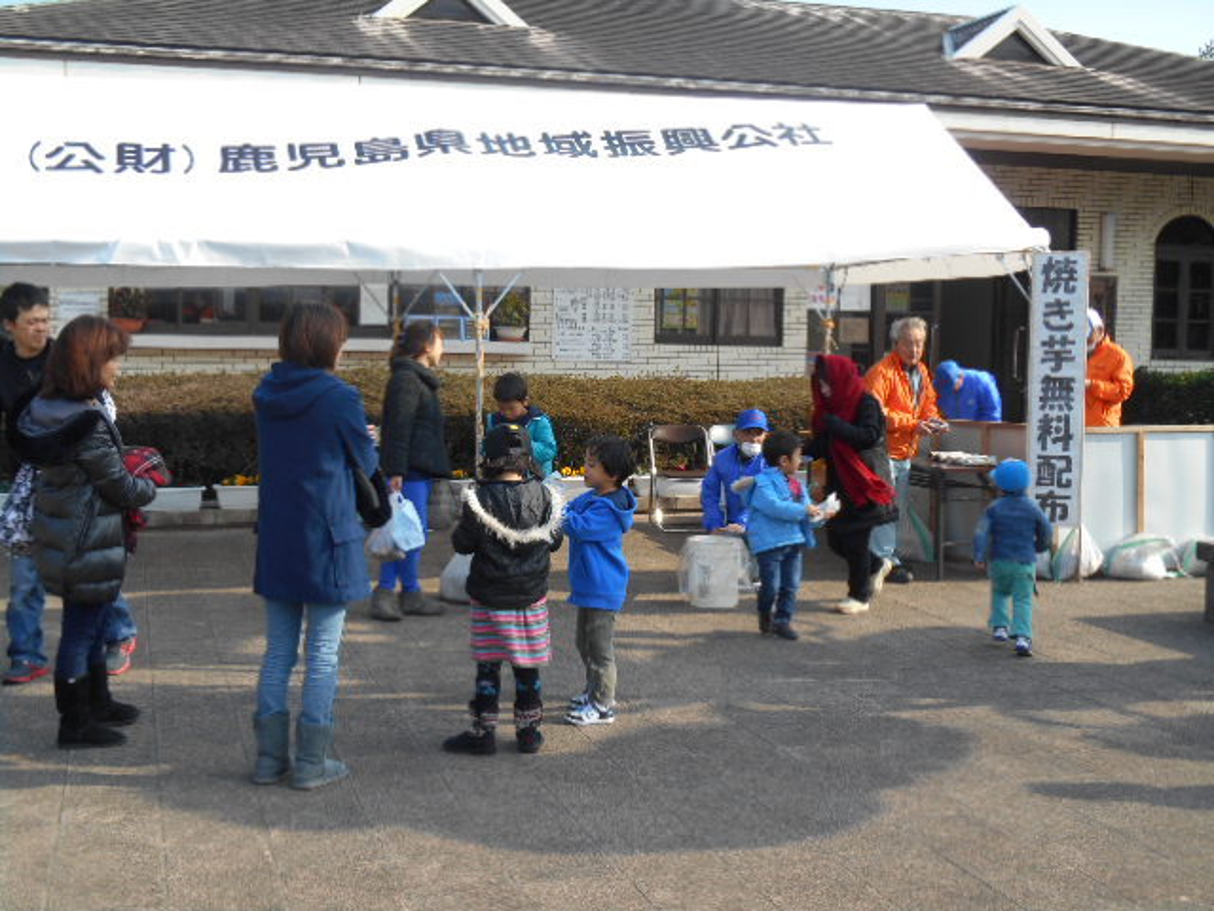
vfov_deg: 27.5
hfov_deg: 36.2
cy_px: 456
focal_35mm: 53
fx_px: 1859
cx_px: 607
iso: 80
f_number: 4.2
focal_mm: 9.5
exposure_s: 1/320
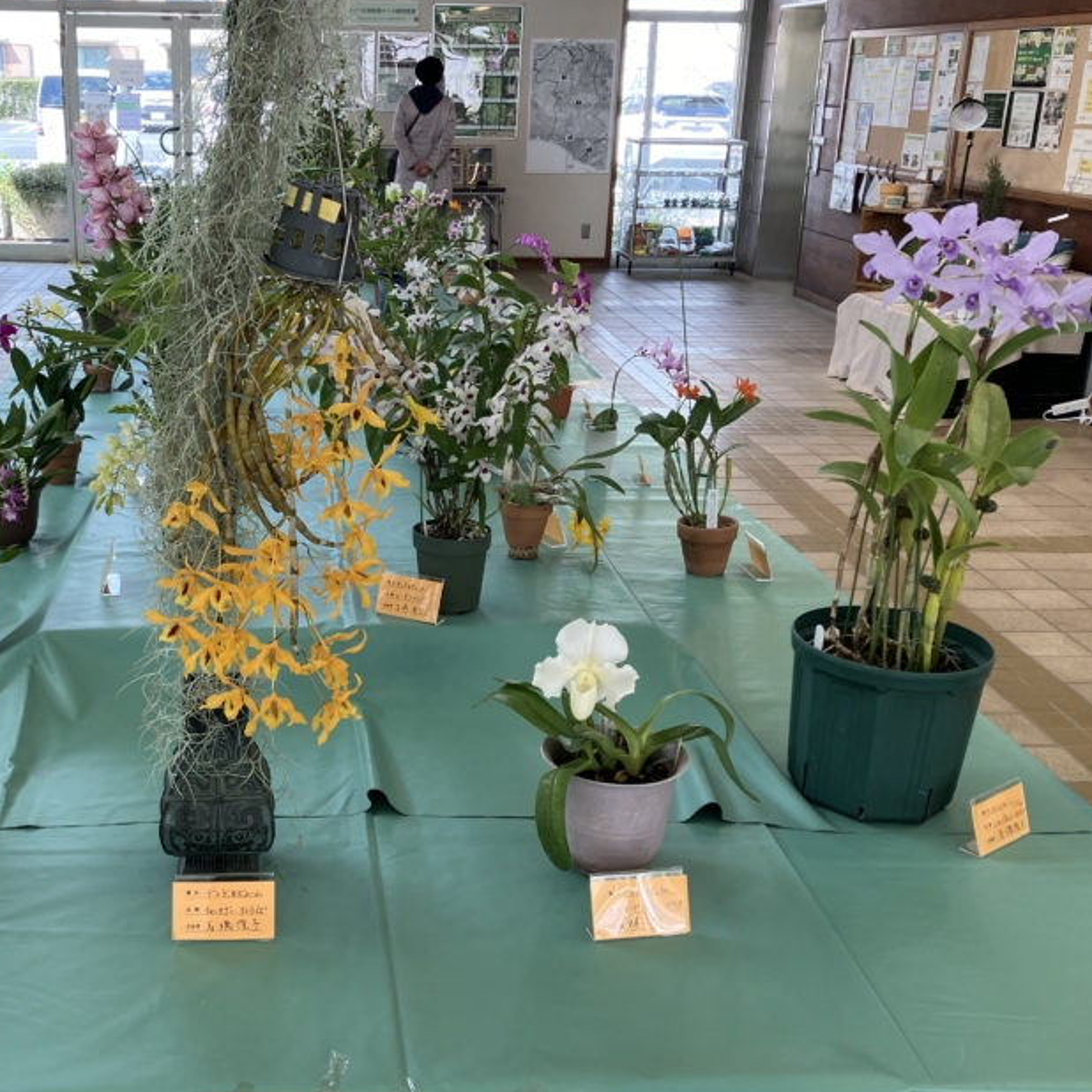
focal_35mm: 41
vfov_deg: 40.9
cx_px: 353
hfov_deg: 40.4
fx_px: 1463
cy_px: 615
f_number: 1.8
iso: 32
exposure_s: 1/100
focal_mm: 3.99
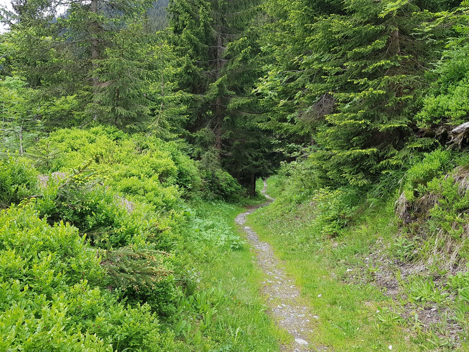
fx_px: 352
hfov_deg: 67.3
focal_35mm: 26
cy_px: 176
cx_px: 234
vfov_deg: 53.1
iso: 50
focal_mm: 4.2
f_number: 1.7
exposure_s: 1/188
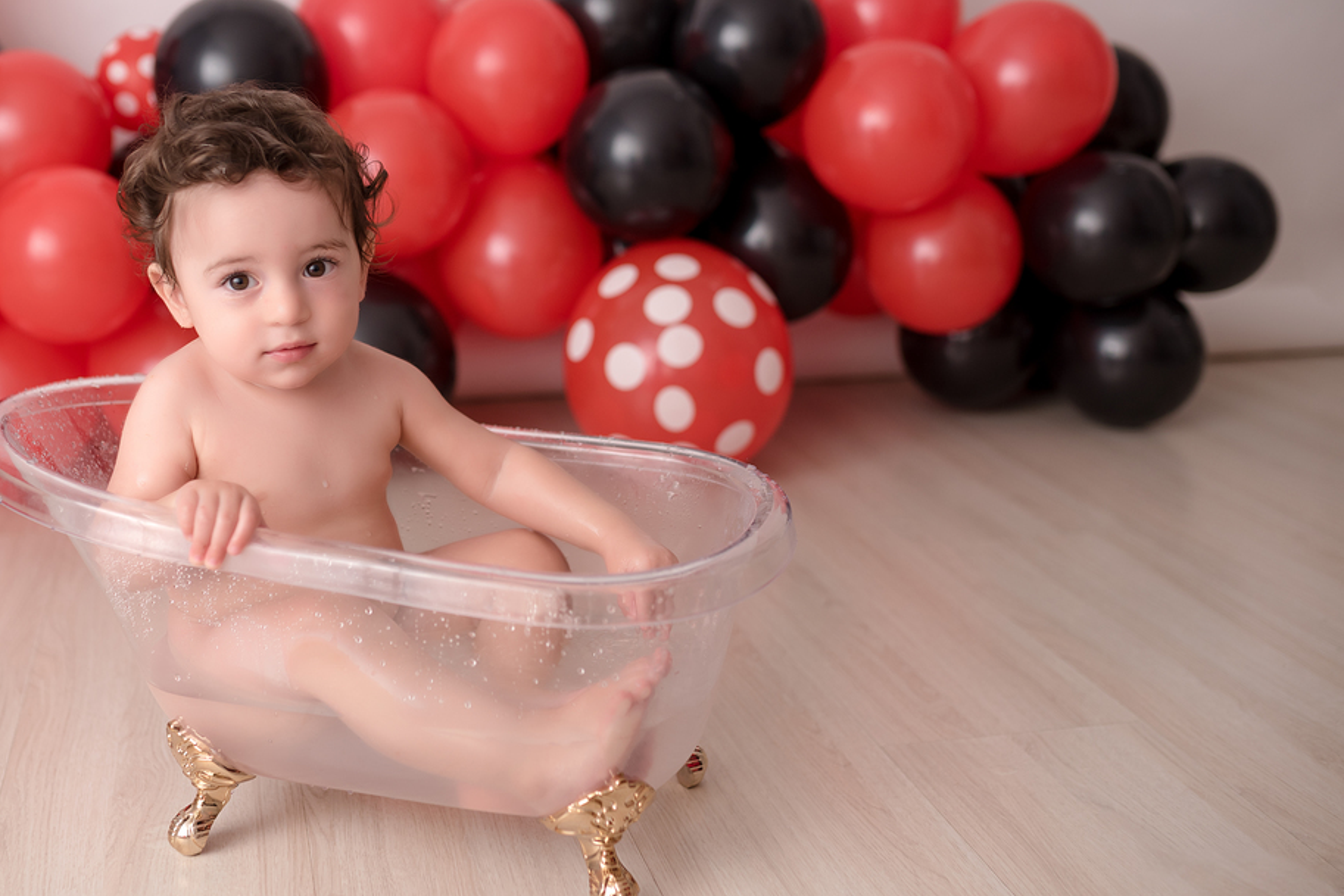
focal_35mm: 46
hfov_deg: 42.4
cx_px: 487
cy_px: 419
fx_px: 1717
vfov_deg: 29.2
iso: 125
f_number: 2.2
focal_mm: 35
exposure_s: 1/125
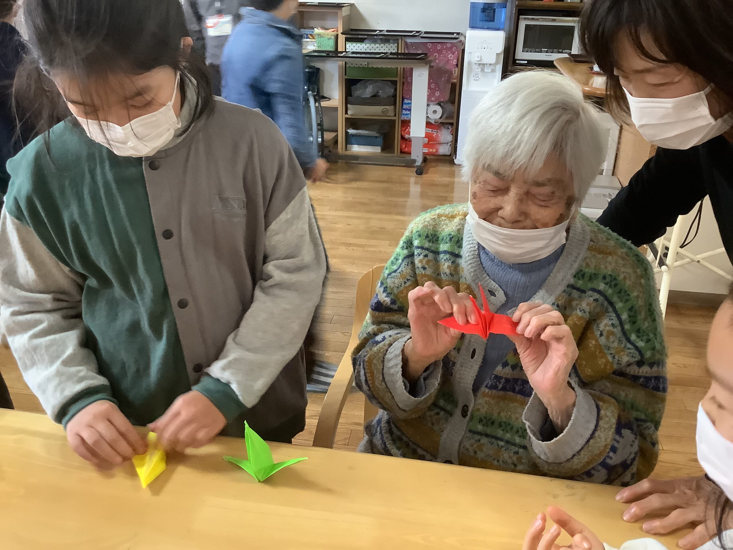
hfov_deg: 58.4
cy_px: 275
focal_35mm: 31
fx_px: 656
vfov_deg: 45.4
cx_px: 366
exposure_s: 1/30
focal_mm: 3.3
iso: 320
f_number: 2.4
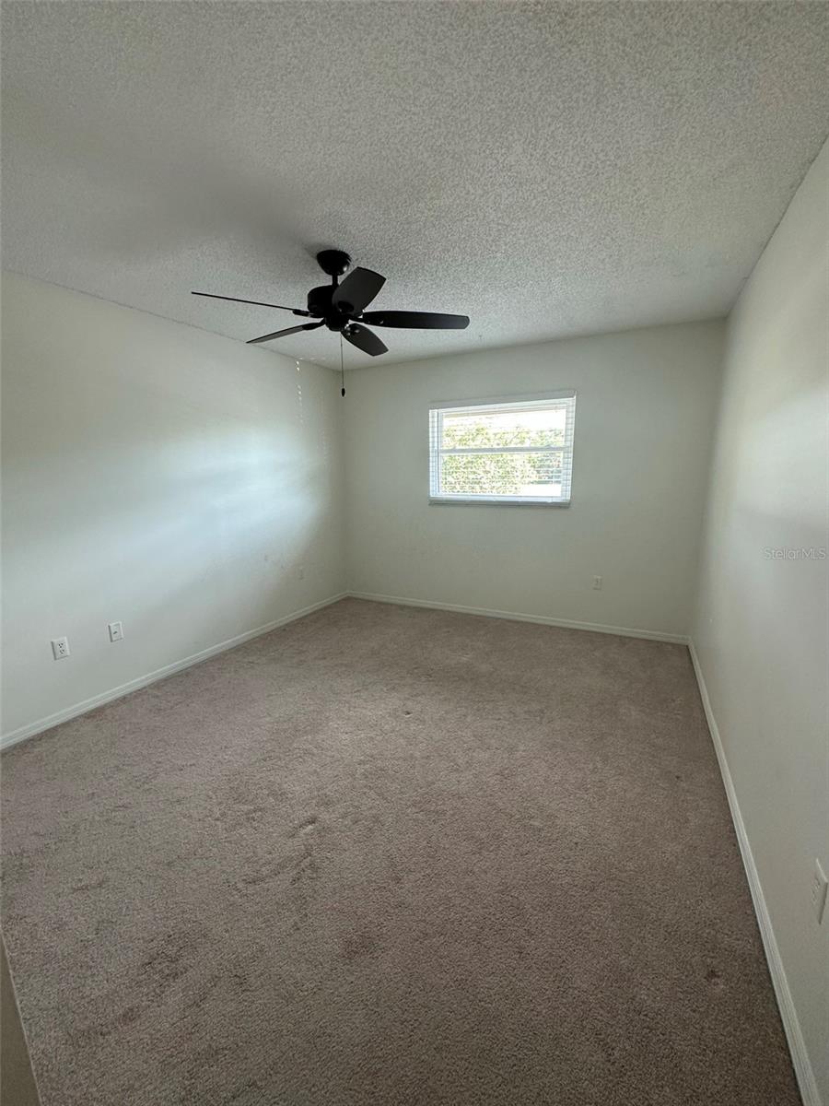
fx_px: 447
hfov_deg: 85.7
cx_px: 414
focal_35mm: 14
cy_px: 553
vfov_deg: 102.1
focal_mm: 2.22
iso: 200
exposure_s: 1/120
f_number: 2.2
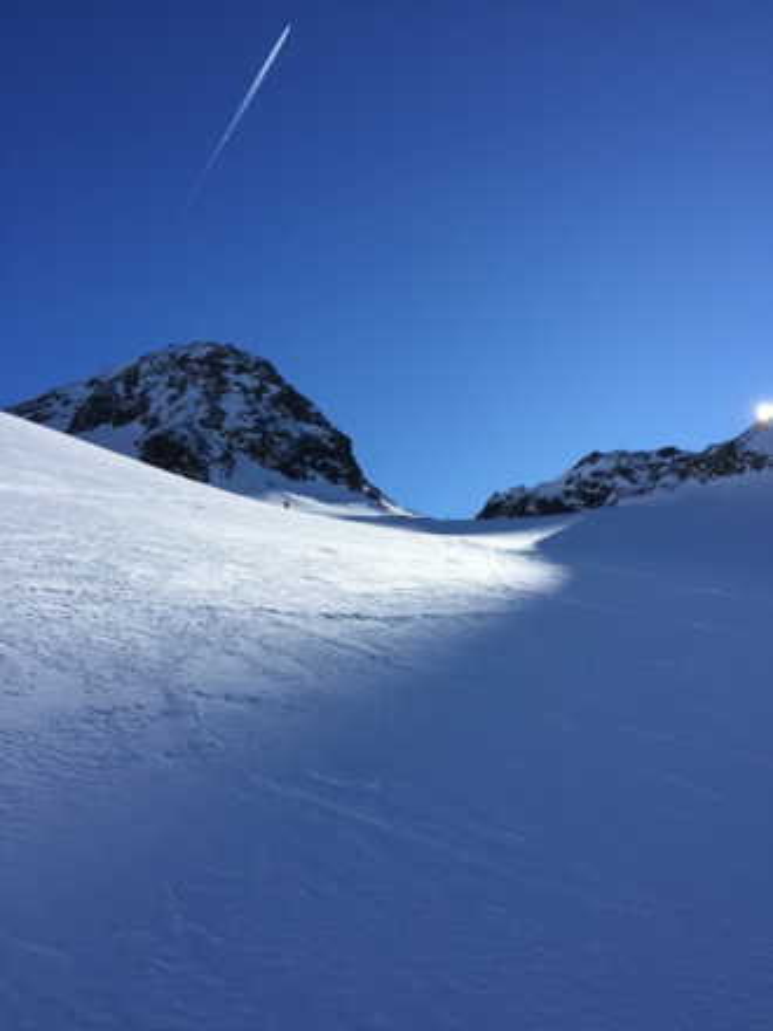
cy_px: 516
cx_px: 386
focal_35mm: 29
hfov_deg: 48.2
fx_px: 863
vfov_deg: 61.7
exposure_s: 1/3597
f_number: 2.2
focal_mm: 4.15
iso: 32
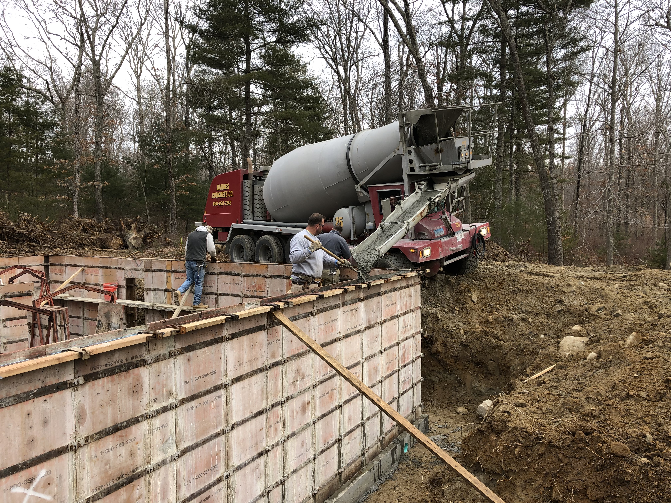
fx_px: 543
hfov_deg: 63.4
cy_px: 252
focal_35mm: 28
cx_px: 336
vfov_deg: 49.7
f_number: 1.8
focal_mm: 3.99
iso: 20
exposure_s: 1/218
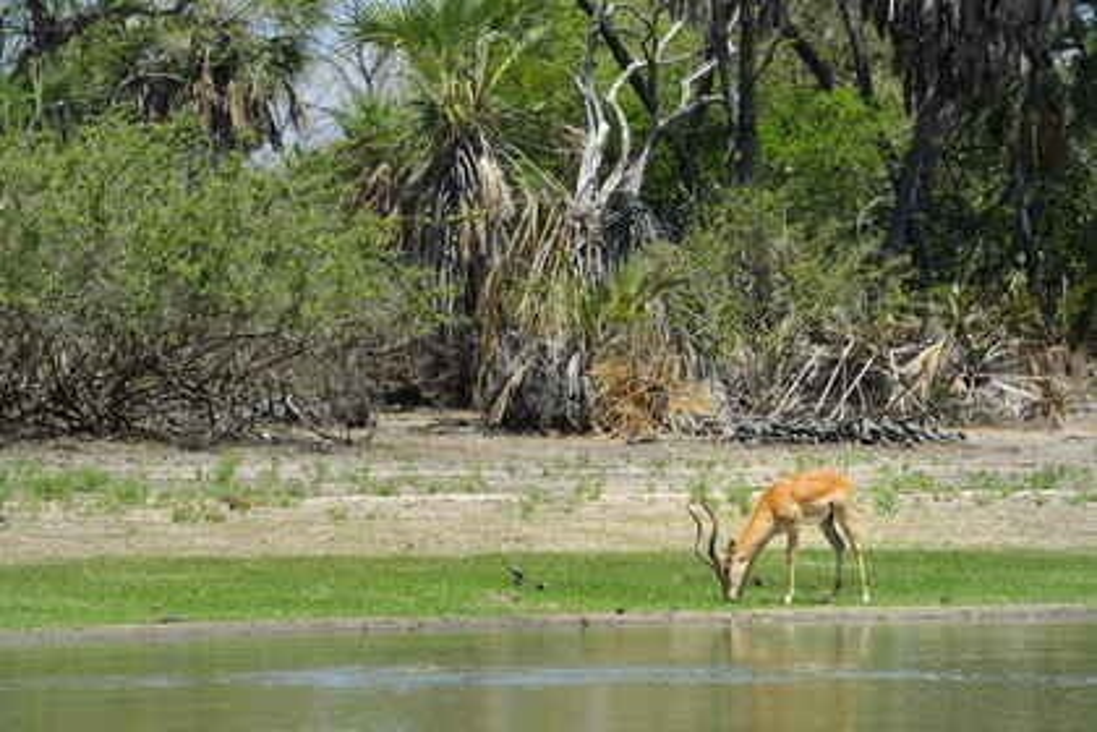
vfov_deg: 6.9
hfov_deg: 10.3
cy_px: 366
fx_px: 6094
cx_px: 548
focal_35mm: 200
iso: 400
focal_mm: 200
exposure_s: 1/500
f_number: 9
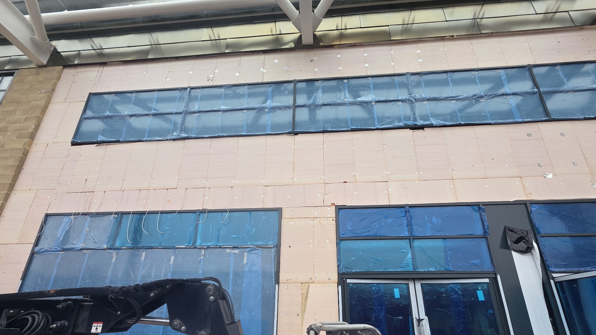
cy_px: 233
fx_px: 237
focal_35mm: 15
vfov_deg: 67.8
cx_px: 306
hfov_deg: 103.0
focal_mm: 2.2
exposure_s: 1/769
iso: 100
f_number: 1.9
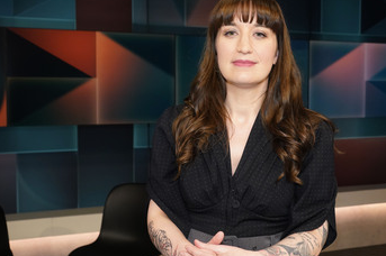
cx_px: 250
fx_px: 536
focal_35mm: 50
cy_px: 134
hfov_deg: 39.3
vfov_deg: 26.9
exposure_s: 1/160
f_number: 5.6
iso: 2000
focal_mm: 38
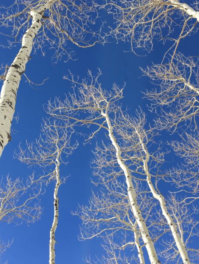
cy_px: 109
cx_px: 91
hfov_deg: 29.7
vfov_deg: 38.8
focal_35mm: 49
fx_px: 375
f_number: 2.2
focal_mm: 4.15
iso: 25
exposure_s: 1/1538
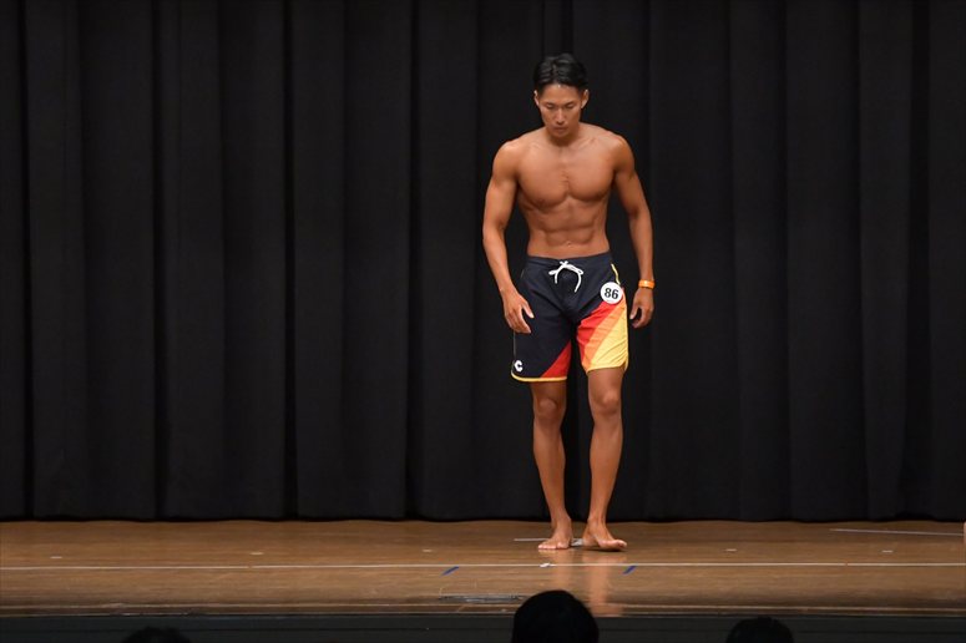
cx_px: 483
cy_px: 322
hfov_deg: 9.5
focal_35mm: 217
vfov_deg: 6.3
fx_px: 5820
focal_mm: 145
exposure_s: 1/400
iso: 6400
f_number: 5.6
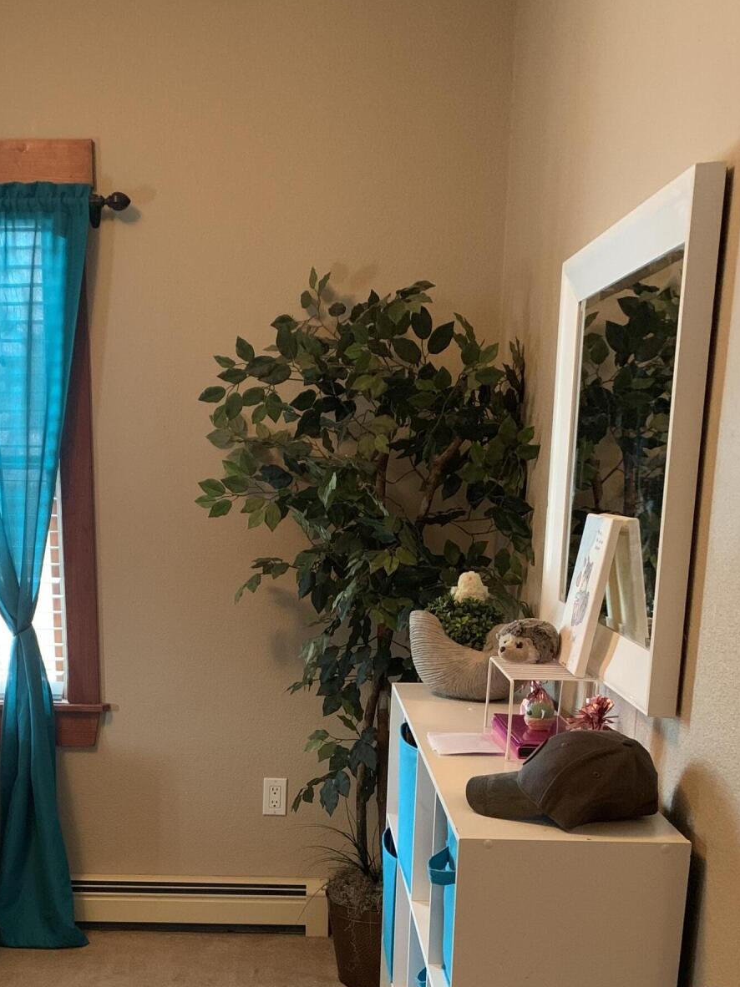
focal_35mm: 44
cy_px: 827
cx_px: 220
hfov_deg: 32.5
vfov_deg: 40.7
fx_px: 1255
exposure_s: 1/30
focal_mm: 4.25
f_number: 1.8
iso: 400
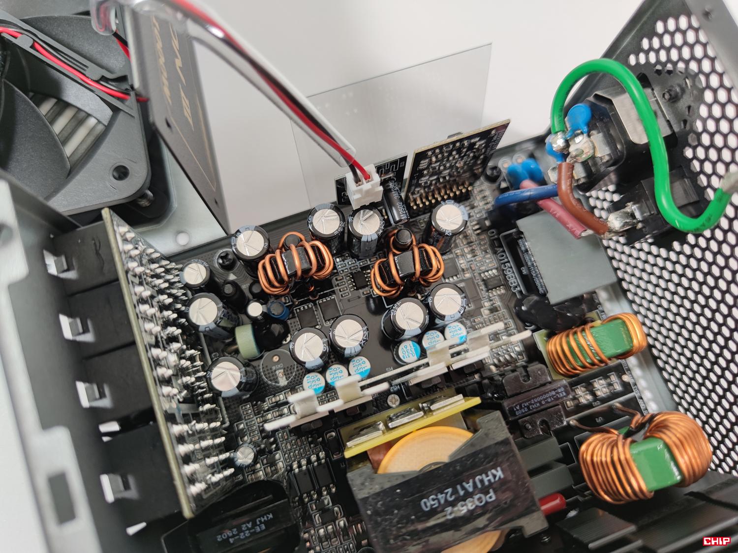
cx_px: 369
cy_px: 276
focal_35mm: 25
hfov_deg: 69.4
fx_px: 533
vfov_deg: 54.9
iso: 75
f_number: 1.85
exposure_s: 1/100
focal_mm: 6.78
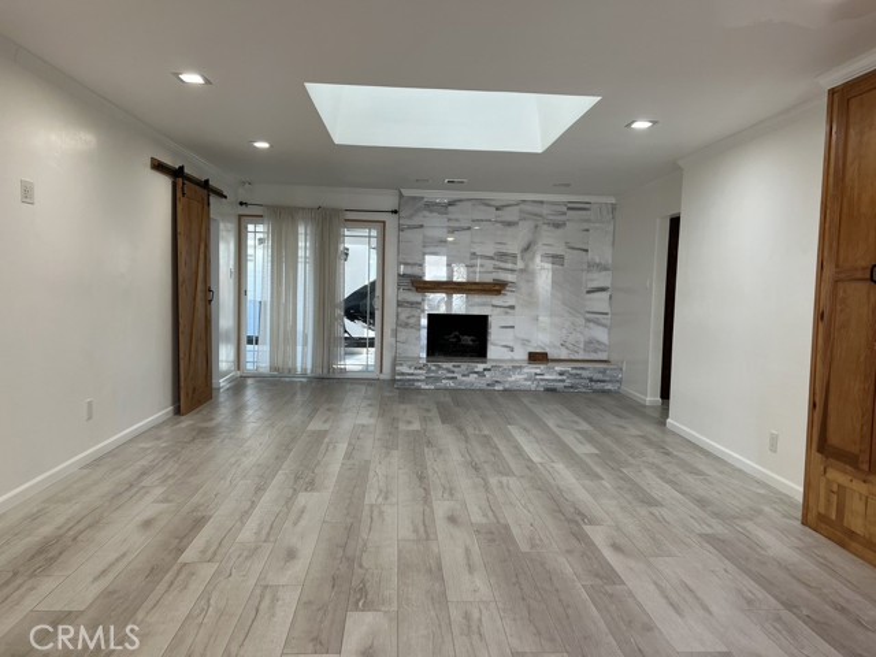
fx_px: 658
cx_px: 438
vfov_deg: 53.1
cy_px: 328
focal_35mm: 26
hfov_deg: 67.3
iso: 50
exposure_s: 1/120
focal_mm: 5.7
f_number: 1.5
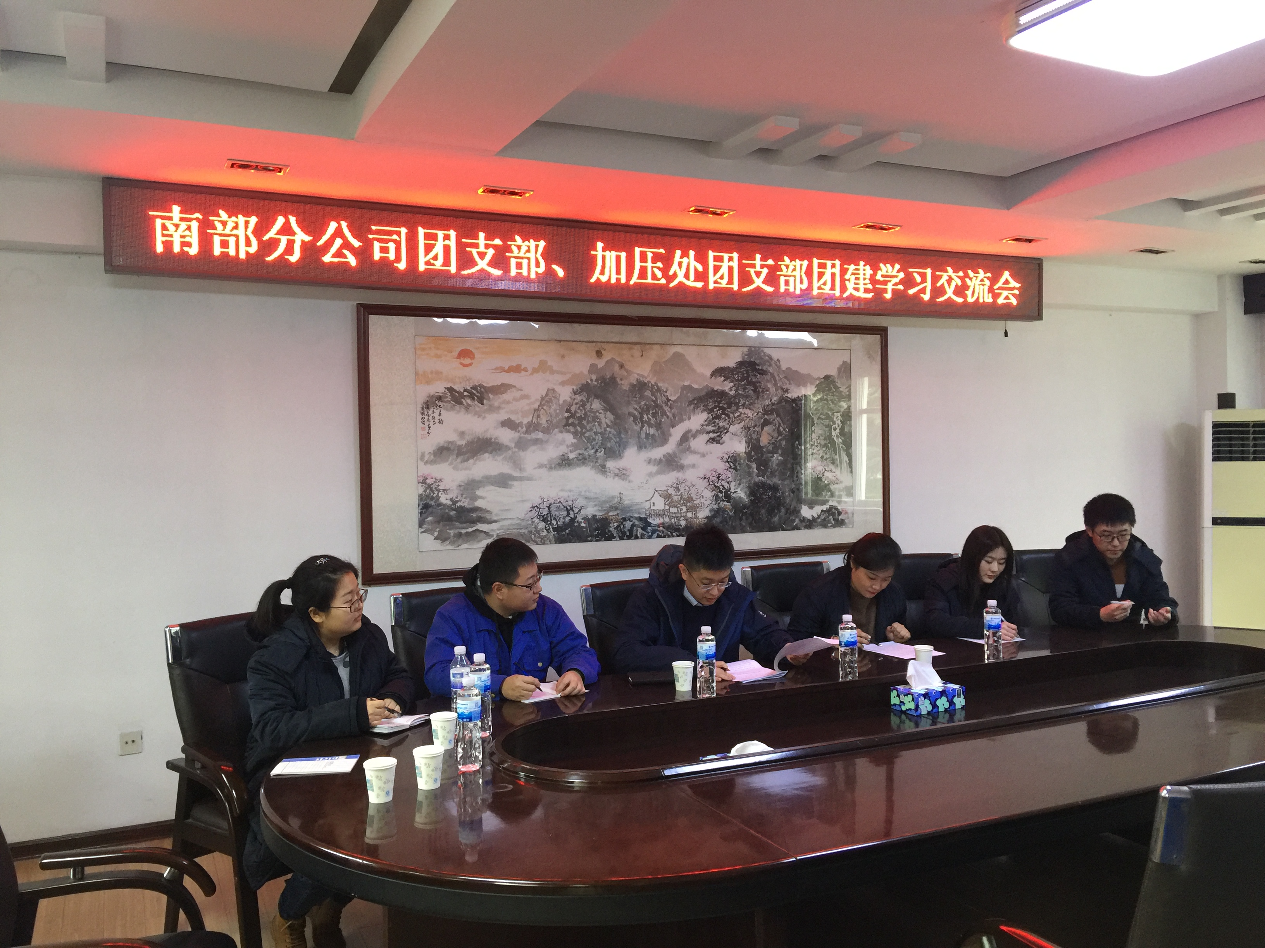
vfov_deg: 48.2
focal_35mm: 29
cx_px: 632
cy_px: 474
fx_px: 1060
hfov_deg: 61.7
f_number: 2.2
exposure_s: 1/17
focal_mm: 4.15
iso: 100
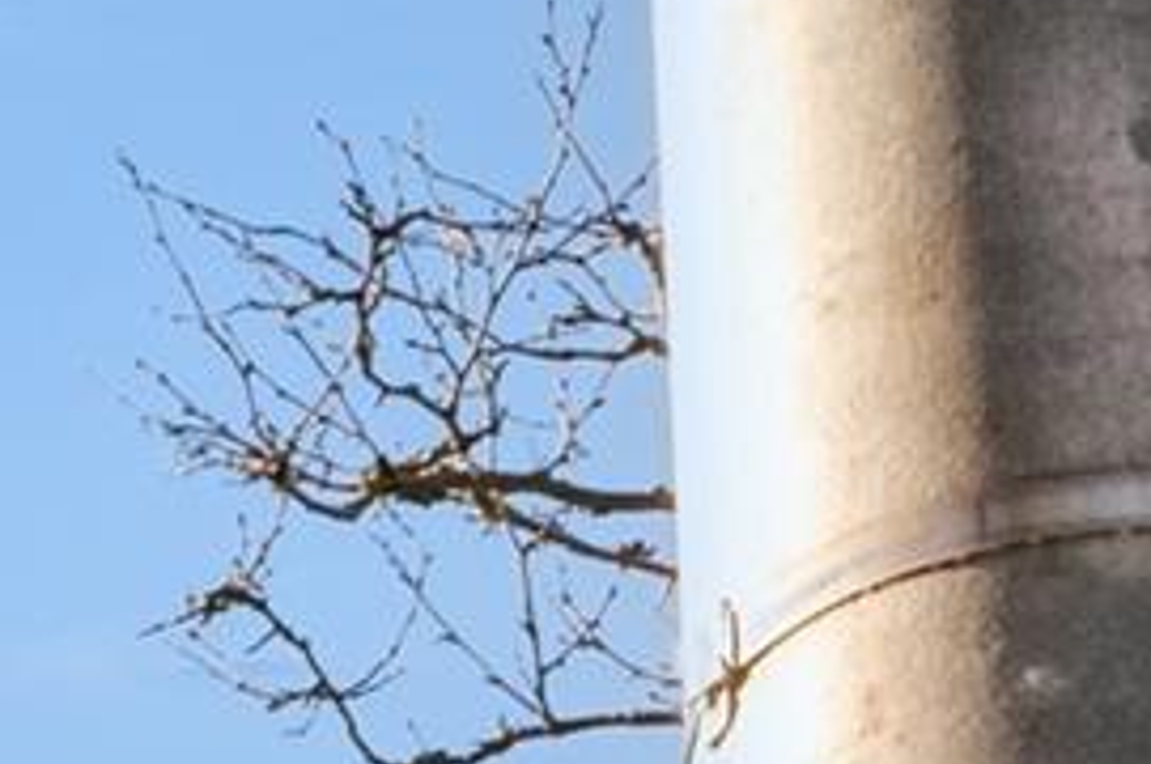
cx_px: -544
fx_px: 8686
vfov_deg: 4.8
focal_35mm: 272
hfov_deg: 7.5
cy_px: -1590
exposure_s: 1/1600
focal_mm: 24
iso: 640
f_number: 8
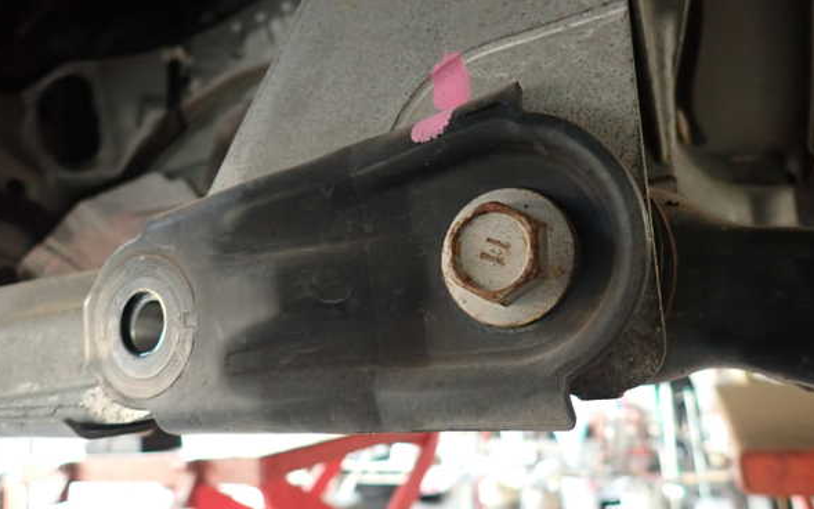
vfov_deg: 46.0
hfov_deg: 68.4
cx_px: 406
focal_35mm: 27
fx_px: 599
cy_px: 267
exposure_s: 1/30
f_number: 2
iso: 320
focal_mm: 4.5
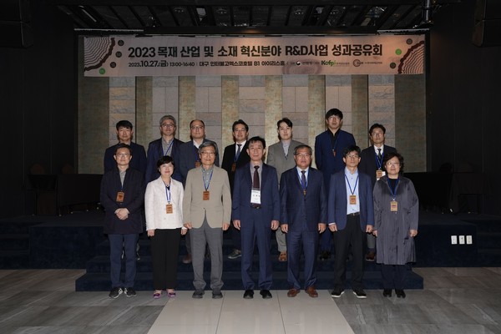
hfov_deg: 58.7
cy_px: 167
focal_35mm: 32
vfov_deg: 41.1
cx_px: 250
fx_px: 445
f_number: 5.6
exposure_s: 1/200
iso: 500
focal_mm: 32
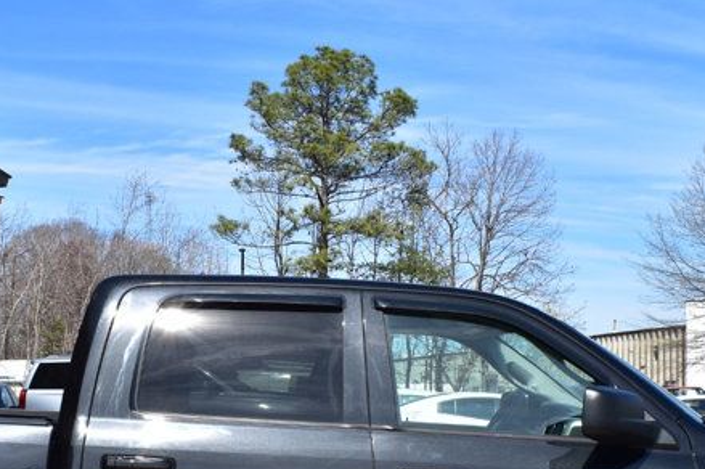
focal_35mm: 63
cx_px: 242
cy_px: 392
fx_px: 1233
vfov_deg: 21.2
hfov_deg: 31.7
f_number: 11
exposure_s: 1/500
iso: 360
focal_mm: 18
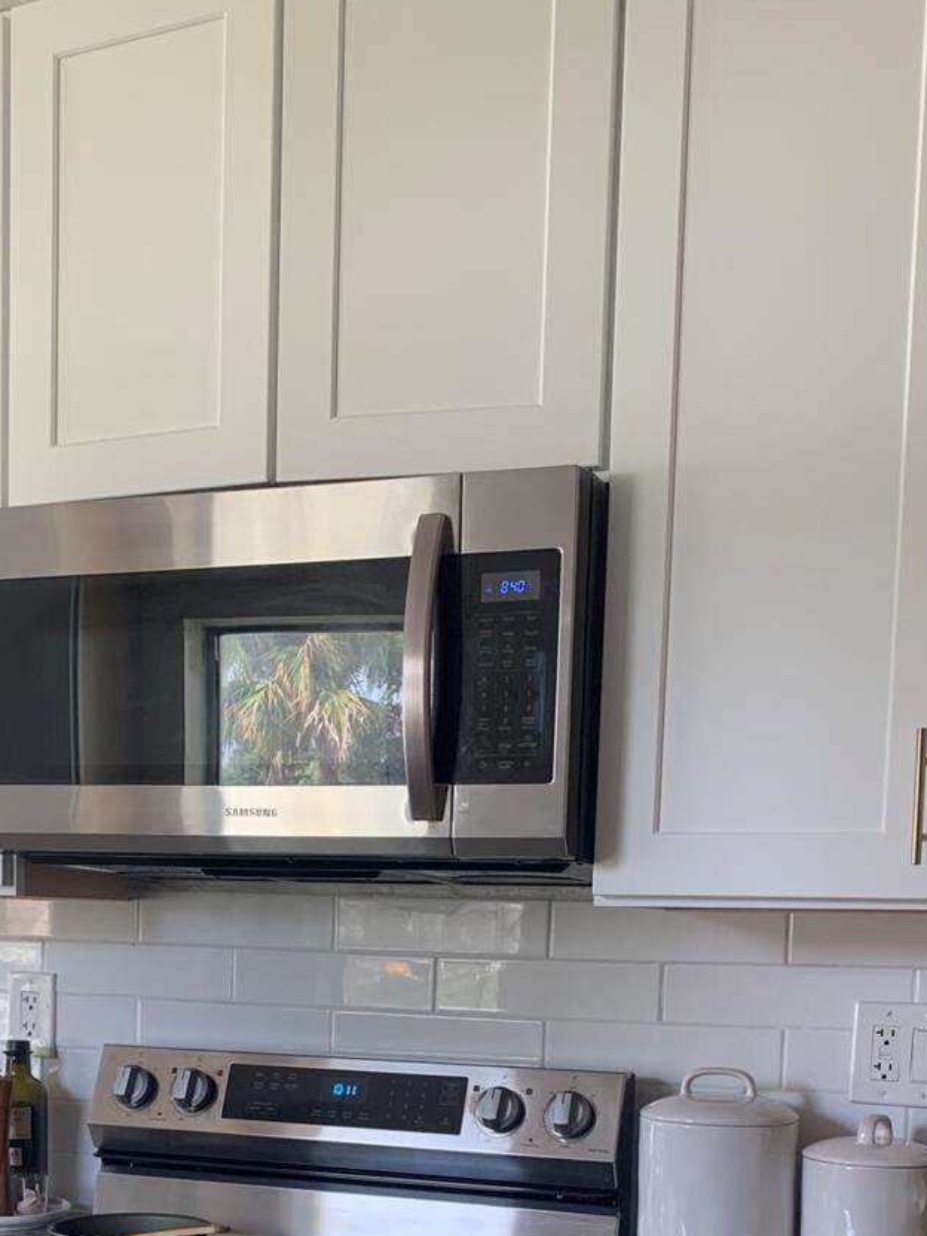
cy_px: 1102
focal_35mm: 48
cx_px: 401
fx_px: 1714
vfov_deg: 37.2
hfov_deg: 30.2
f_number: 1.8
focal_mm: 4.25
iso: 100
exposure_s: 1/74
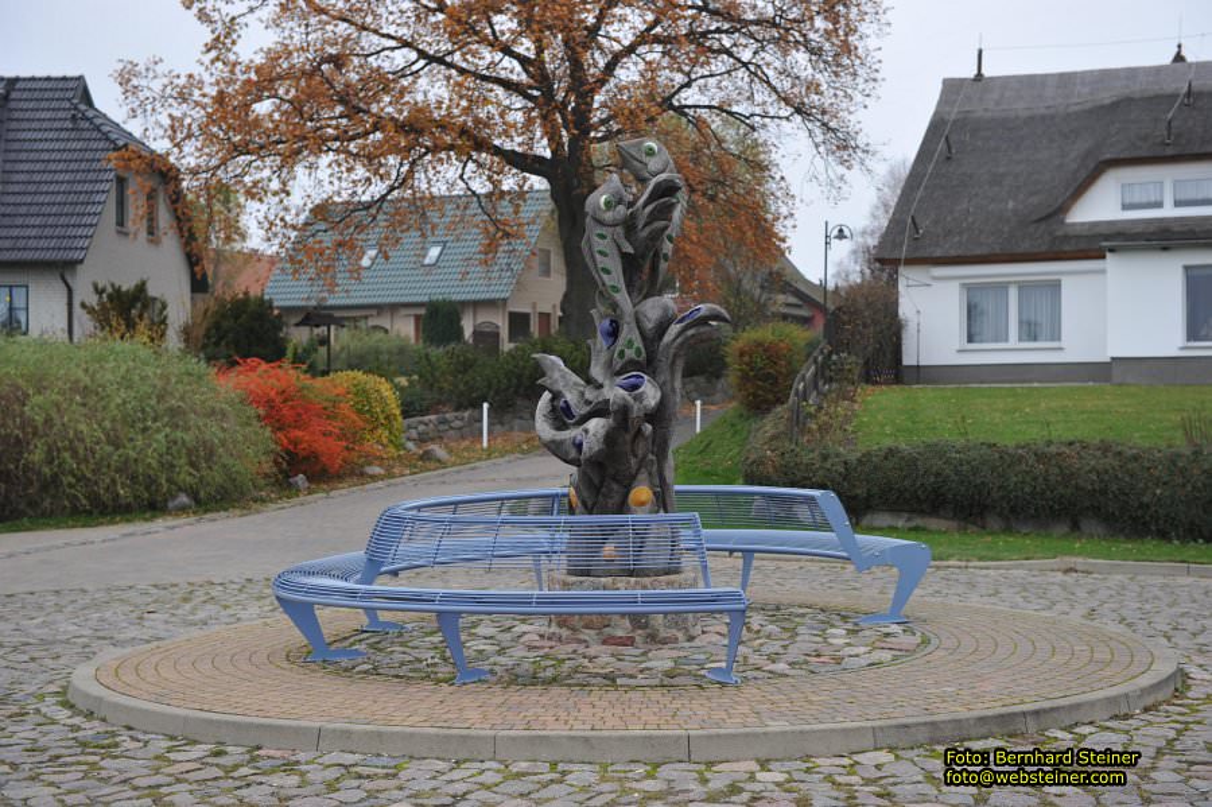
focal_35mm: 58
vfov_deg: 23.4
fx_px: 1952
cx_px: 606
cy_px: 404
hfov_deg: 34.5
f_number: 4
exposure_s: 1/100
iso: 200
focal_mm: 58
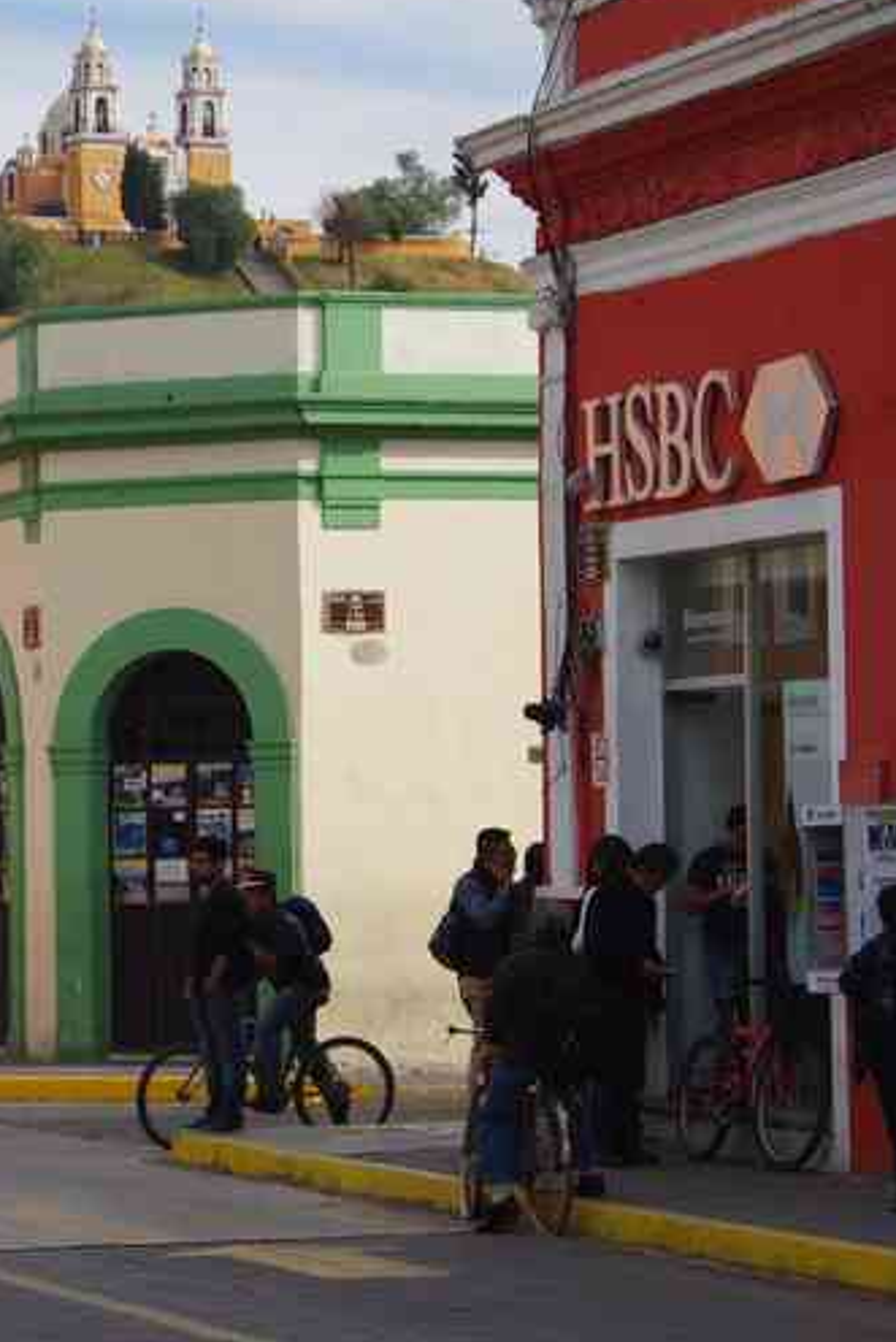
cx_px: 51
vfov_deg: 12.4
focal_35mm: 166
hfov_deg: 8.2
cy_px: 705
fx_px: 6193
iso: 200
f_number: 10
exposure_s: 1/100
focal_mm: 55
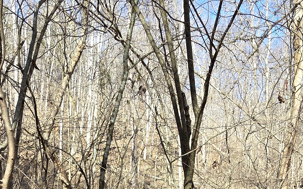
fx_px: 339
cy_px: 220
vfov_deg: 27.8
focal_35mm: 41
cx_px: 135
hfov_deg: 48.1
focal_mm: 2.2
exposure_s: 1/417
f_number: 2.2
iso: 50
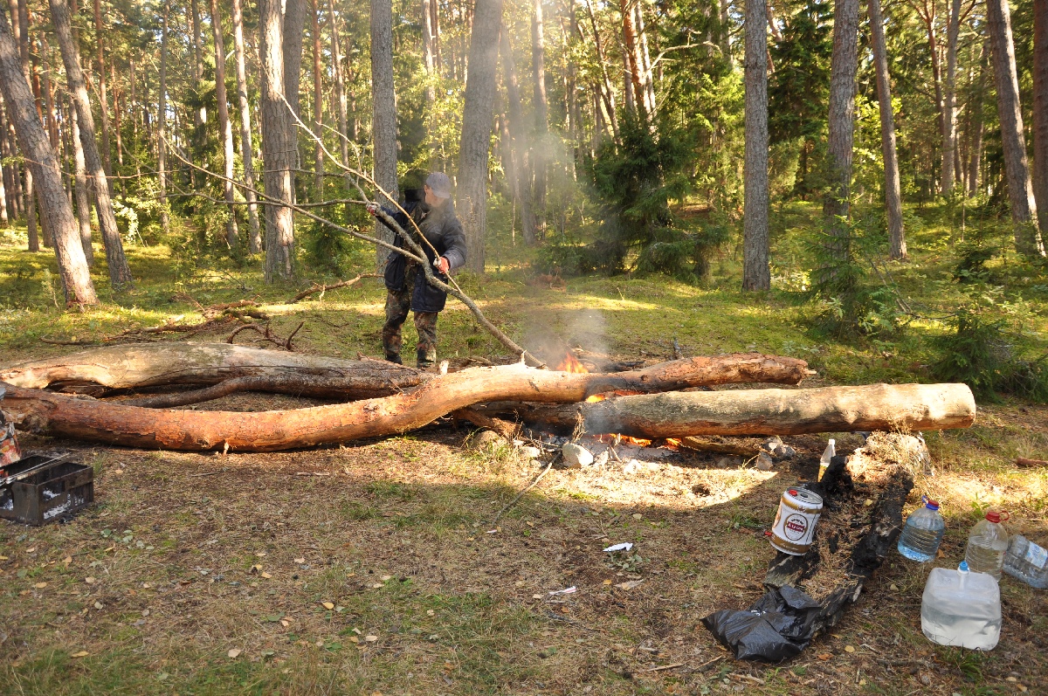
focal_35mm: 27
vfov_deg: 47.8
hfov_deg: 67.4
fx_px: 785
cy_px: 348
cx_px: 524
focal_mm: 18
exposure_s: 1/100
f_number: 4
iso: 250
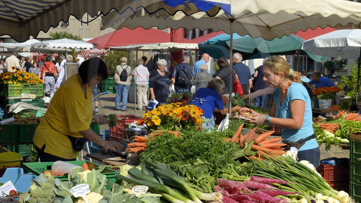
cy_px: 83
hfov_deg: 34.4
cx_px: 181
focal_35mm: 61
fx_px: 584
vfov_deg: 19.7
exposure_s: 1/200
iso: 200
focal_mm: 58
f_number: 11
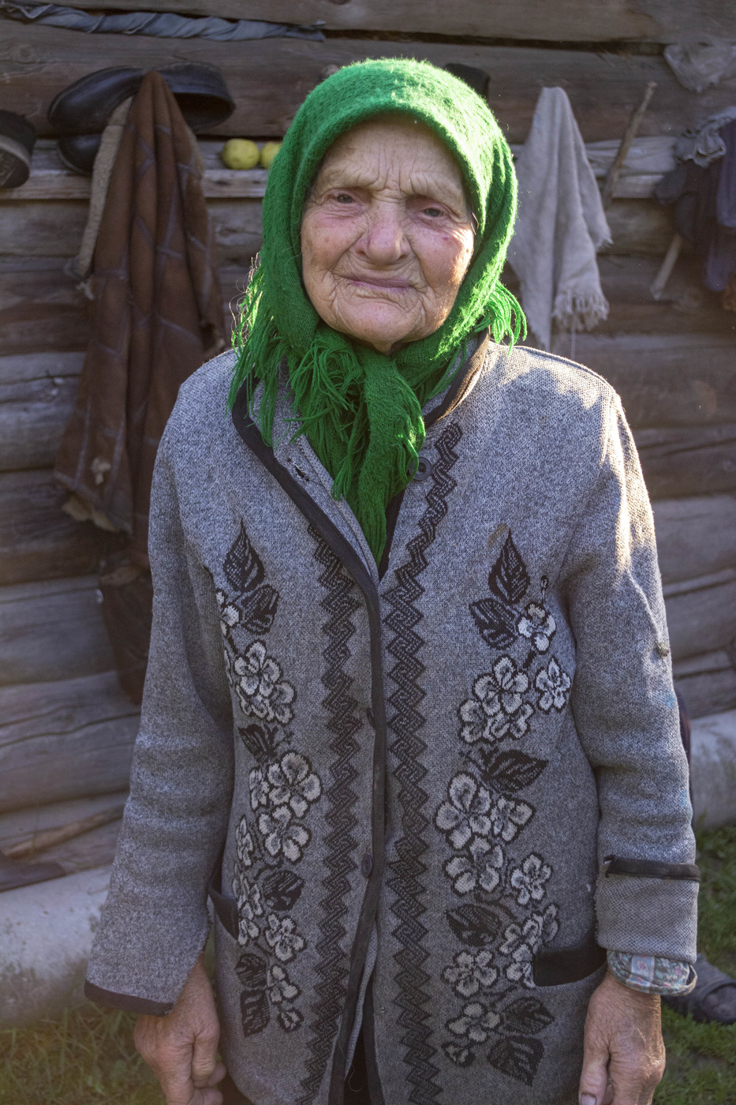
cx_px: 368
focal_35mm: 51
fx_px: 1564
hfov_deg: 26.5
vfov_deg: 38.9
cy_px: 552
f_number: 5
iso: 1400
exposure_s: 1/500
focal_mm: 34
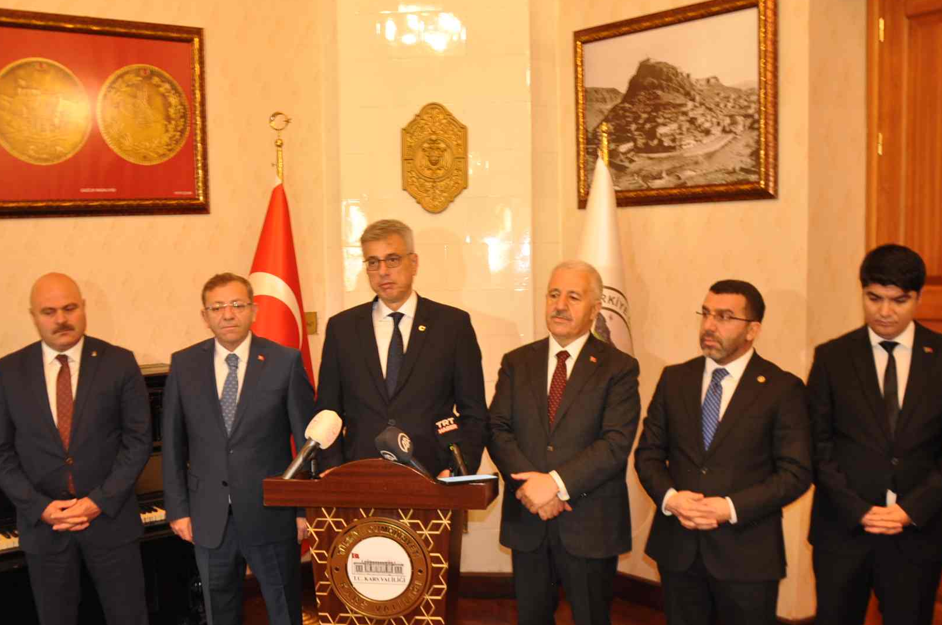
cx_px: 425
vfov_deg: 36.7
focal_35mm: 36
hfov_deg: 53.1
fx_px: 941
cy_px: 362
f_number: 3.5
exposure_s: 1/6
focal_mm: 18
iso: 400
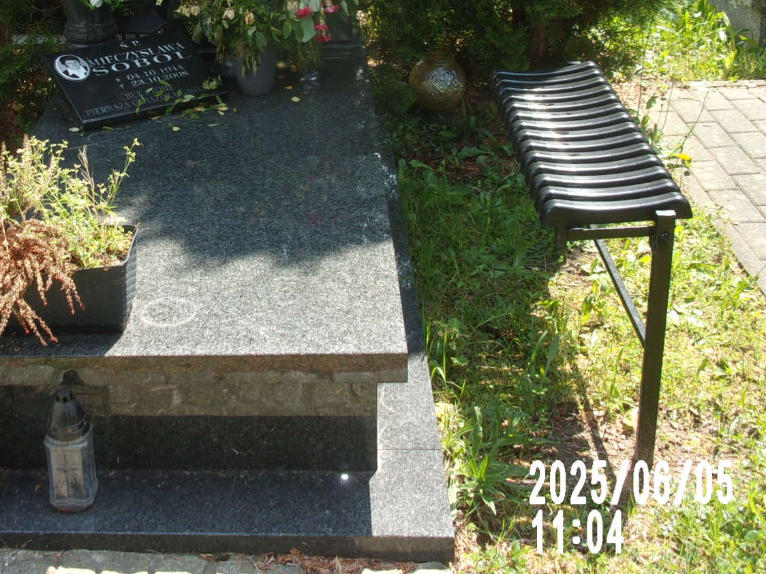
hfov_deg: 36.9
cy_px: 100
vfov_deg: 27.9
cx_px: 228
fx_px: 1129
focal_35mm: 51
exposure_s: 1/180
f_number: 3.9
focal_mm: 5.1
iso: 80
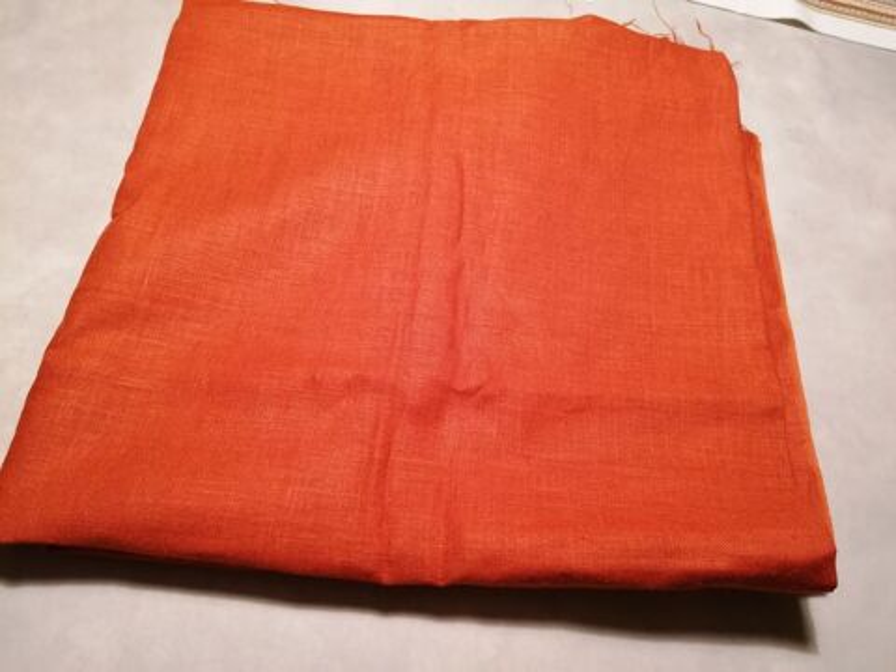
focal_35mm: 27
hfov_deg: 65.3
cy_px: 336
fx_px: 699
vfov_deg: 51.4
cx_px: 448
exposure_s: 1/20
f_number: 1.8
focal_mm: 4.75
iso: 640
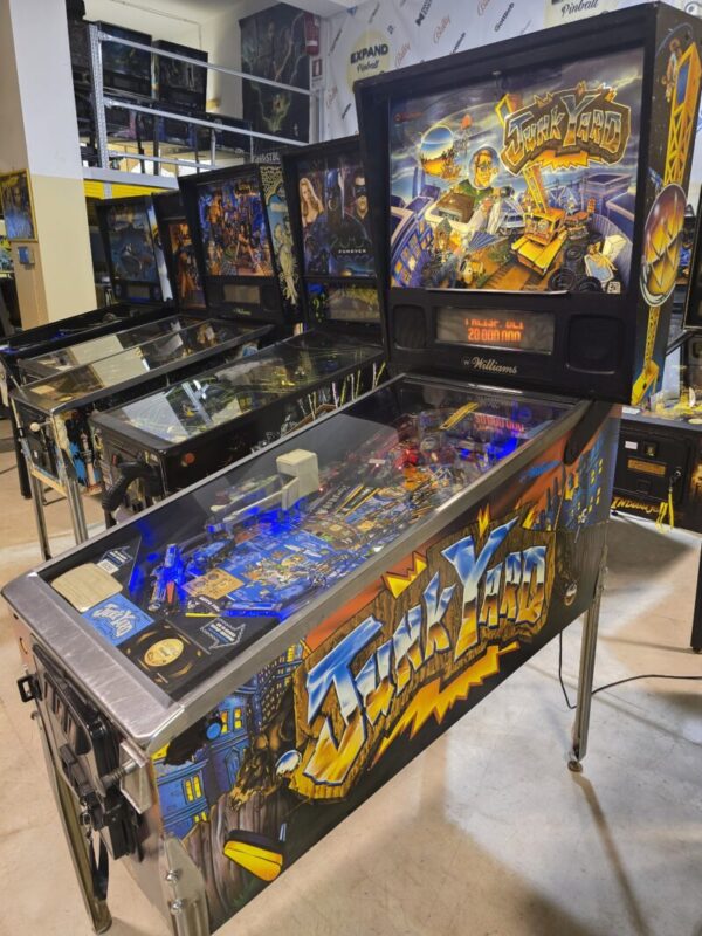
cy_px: 468
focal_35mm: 23
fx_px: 622
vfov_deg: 73.9
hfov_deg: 58.9
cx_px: 351
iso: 640
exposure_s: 1/100
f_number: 1.7
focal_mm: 6.3
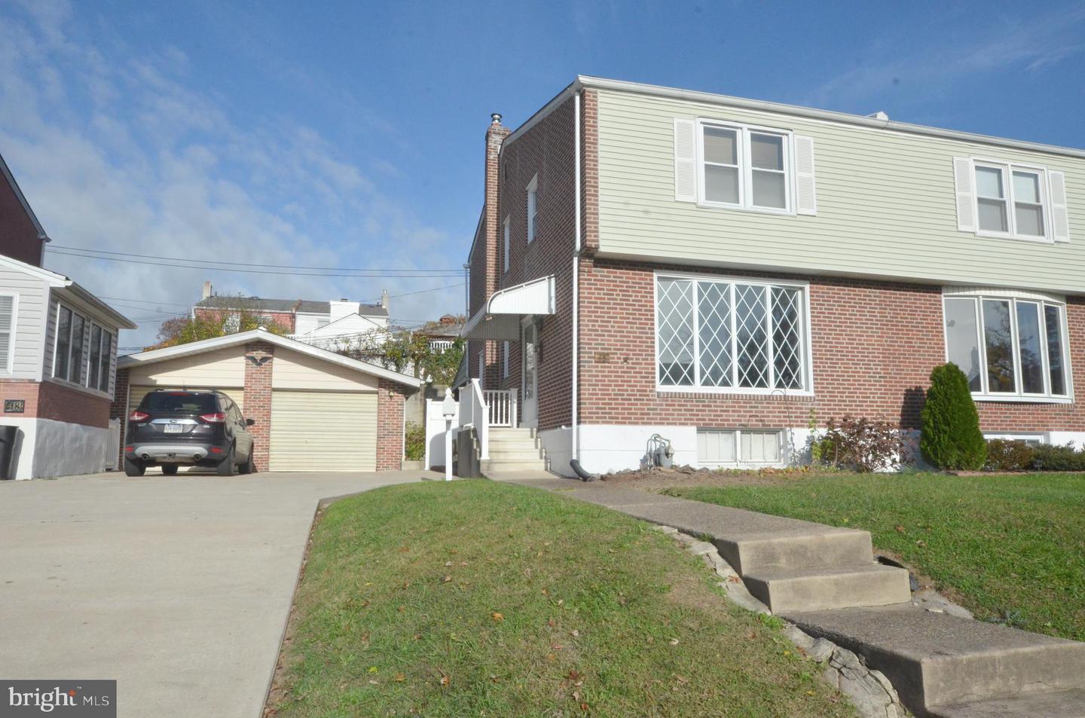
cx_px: 542
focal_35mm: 24
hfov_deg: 73.9
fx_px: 722
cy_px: 359
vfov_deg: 52.9
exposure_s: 1/1250
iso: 1600
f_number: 18
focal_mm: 16
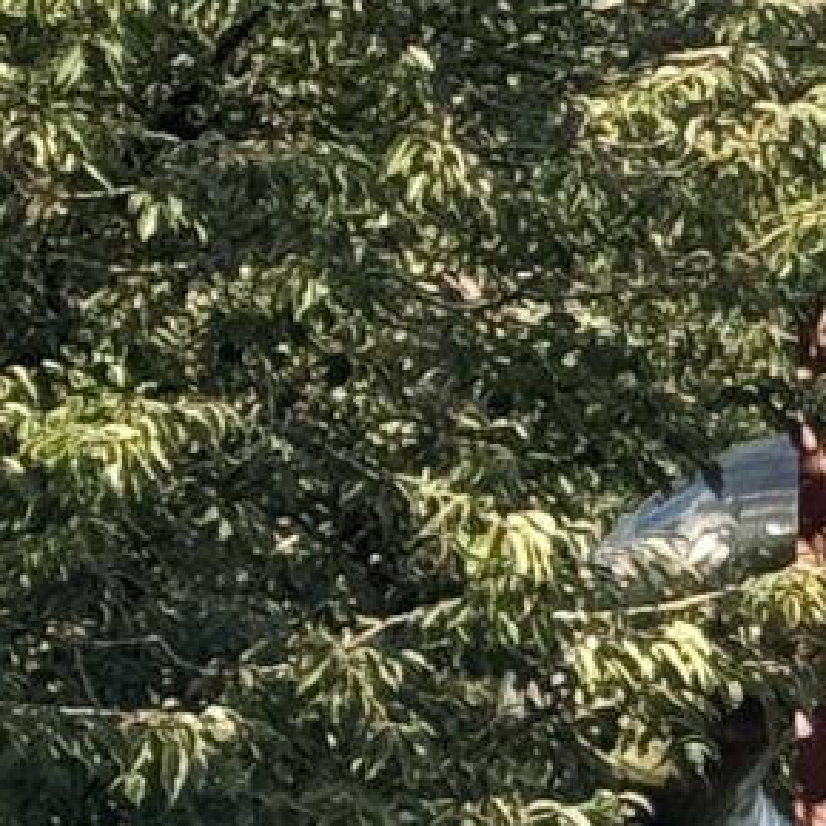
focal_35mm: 375
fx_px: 10124
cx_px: 2455
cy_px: 1108
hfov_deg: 4.5
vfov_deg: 4.7
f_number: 1.78
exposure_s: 1/1238
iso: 64
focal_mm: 6.76
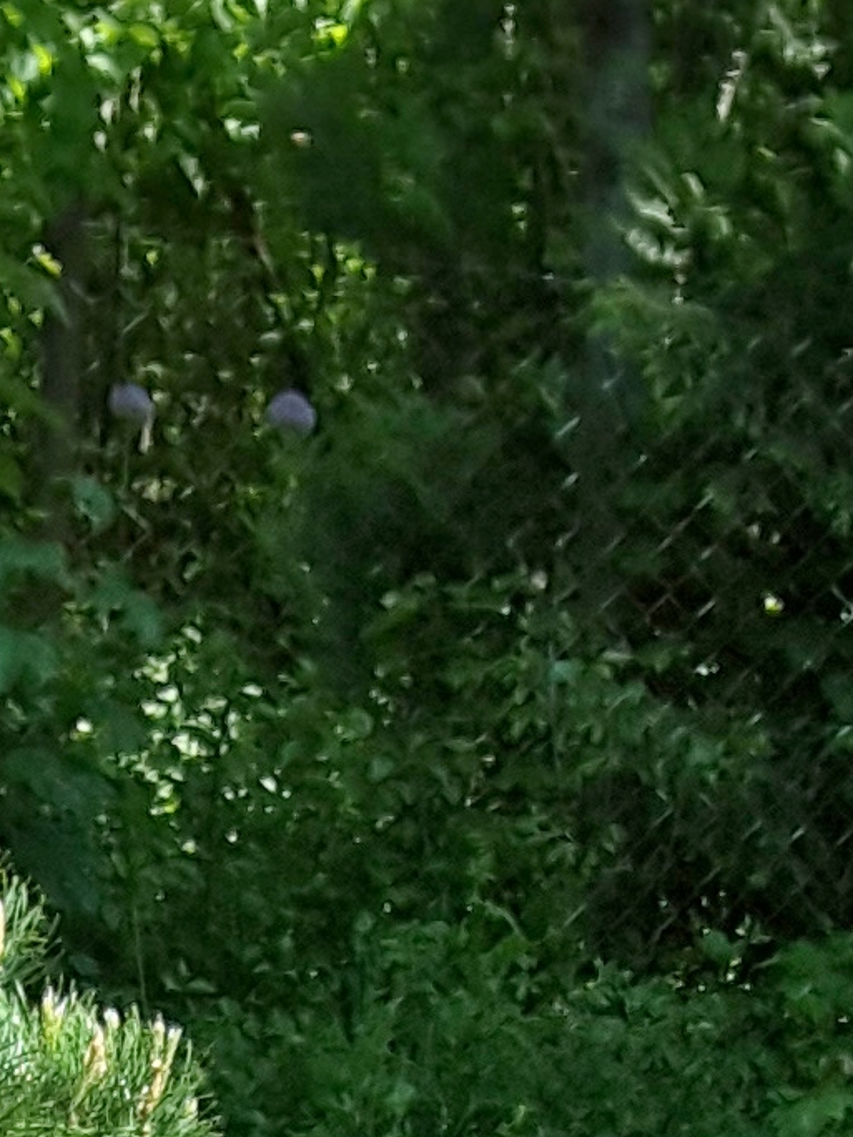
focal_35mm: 148
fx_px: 4863
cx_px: 635
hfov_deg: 10.0
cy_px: 2703
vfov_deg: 11.2
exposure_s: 1/474
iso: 40
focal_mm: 2.9
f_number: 1.9
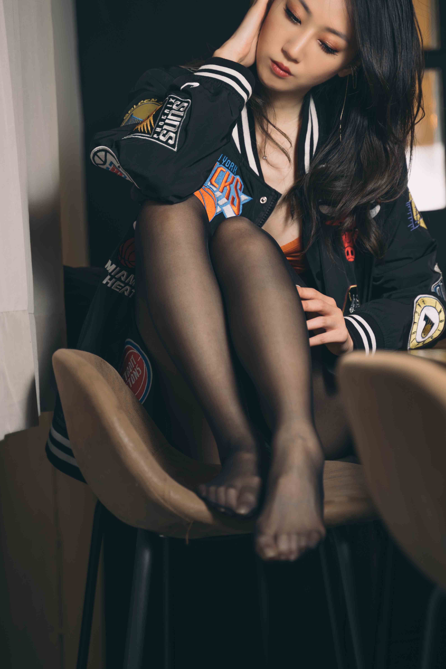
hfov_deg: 14.5
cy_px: 312
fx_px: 1747
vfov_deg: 21.7
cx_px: 269
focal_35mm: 94
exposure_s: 1/100
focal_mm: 75
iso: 80
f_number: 2.8
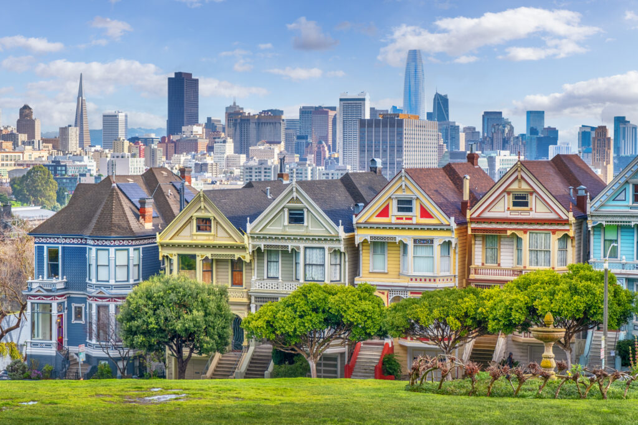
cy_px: 212
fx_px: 1400
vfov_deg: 17.3
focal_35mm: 79
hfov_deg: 25.7
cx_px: 319
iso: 125
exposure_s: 1/125
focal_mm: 52.4
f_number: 8
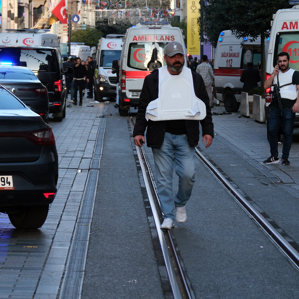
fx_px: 1915
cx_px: 55
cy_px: 96
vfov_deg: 8.9
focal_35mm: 196
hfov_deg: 8.9
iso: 800
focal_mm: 55
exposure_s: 1/480
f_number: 5
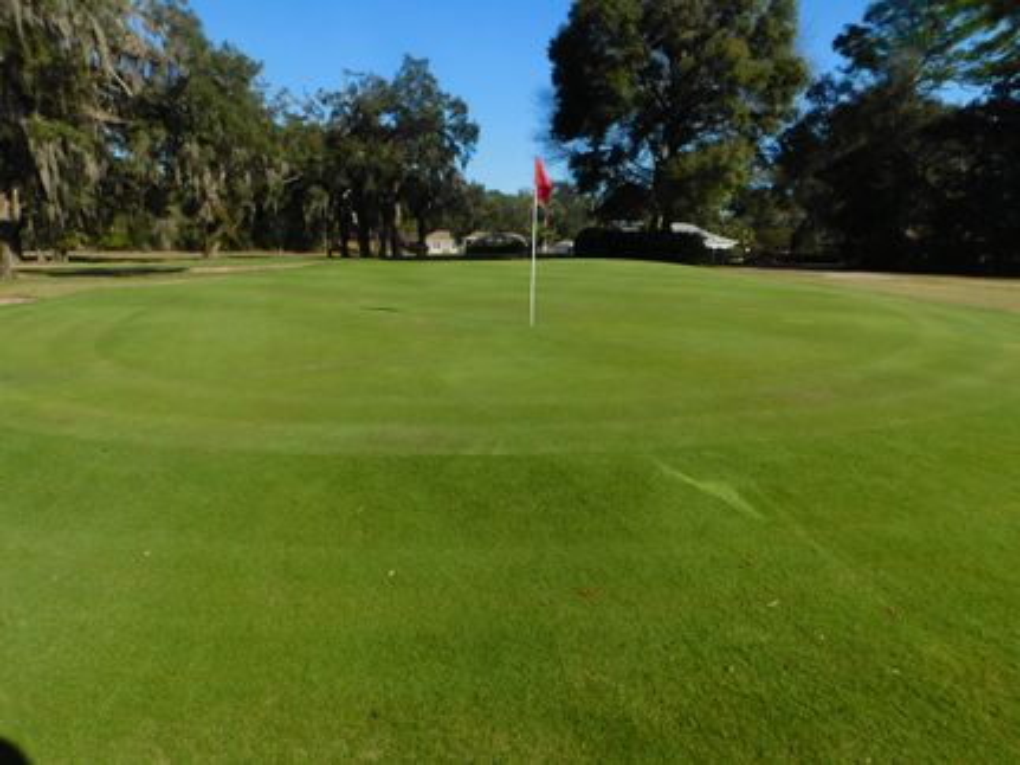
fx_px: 678
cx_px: 510
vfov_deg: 58.9
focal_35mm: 23
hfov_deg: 73.9
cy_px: 382
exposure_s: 1/500
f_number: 6
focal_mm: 4
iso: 125
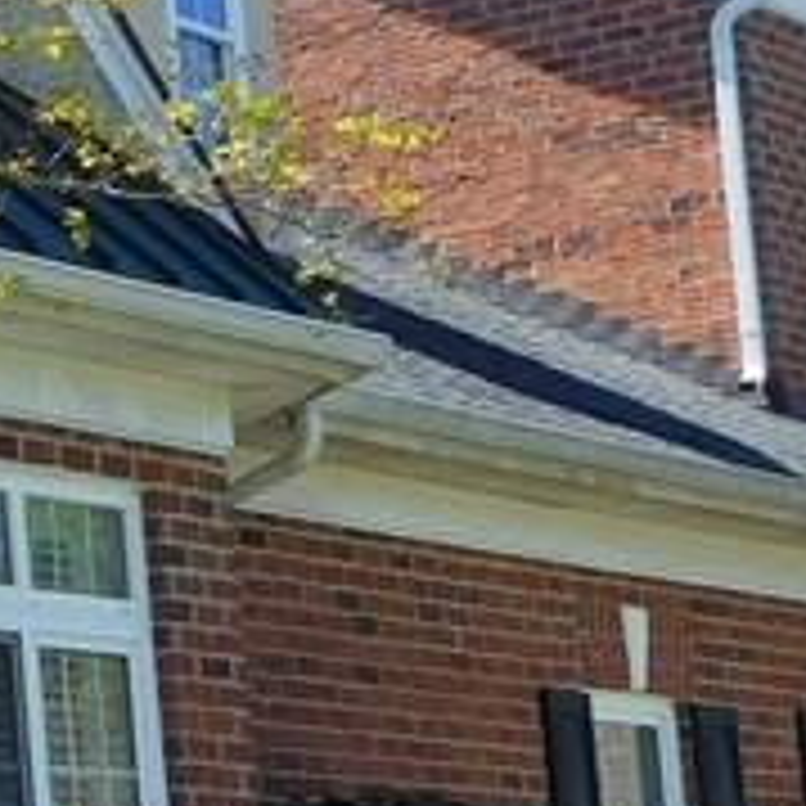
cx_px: -1279
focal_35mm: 182
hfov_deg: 8.6
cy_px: 513
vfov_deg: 9.6
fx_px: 4794
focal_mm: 6.3
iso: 125
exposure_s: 1/800
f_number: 3.5
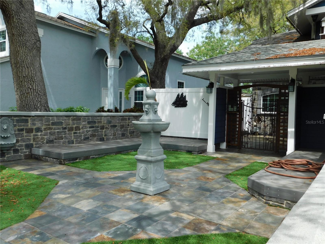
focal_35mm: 30
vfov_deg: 46.8
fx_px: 282
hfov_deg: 60.0
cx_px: 162
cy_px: 122
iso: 125
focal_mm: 5.3
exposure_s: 1/800
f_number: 3.2
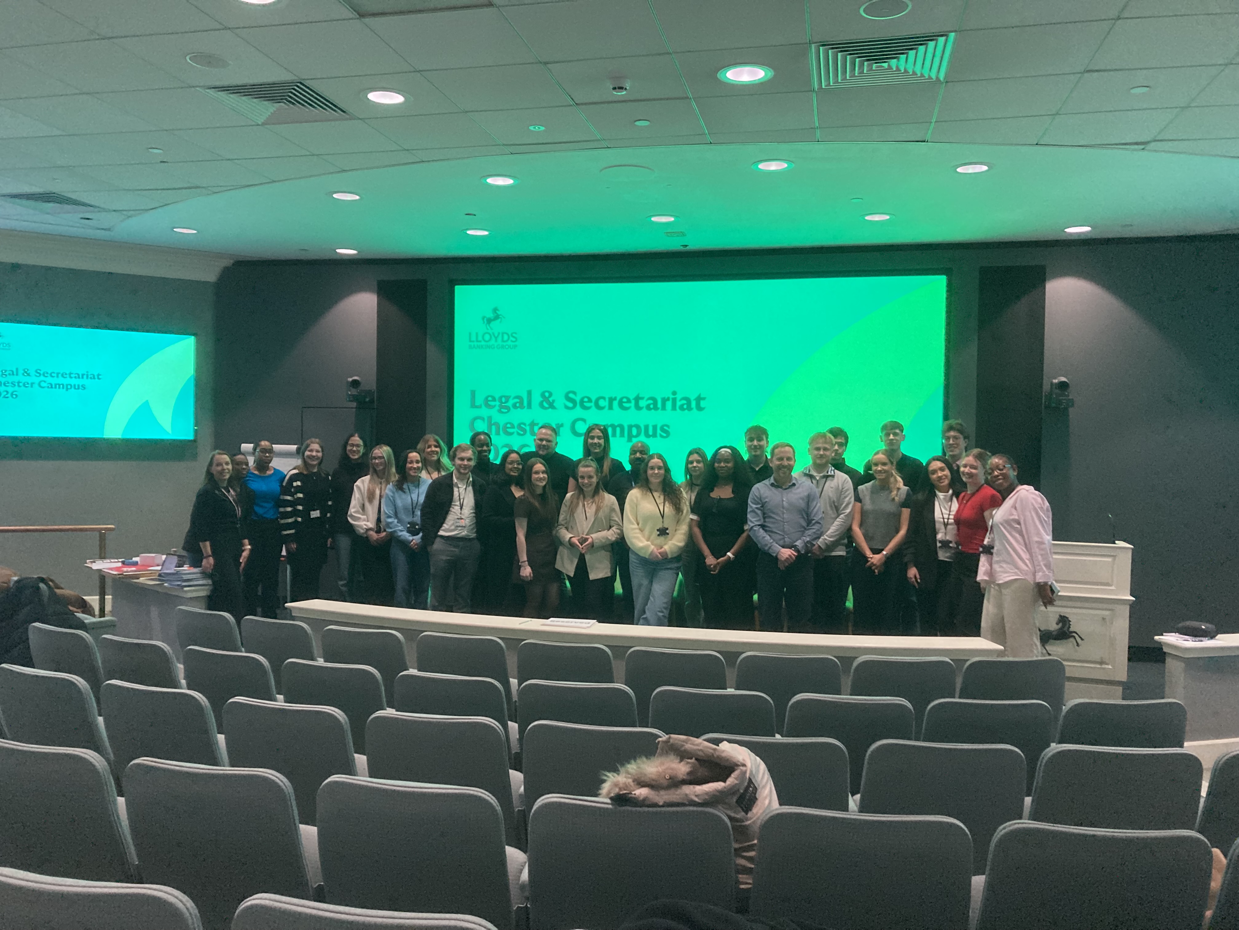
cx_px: 620
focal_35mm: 28
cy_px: 465
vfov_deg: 49.7
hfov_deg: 63.4
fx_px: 1002
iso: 320
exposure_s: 1/40
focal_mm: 3.99
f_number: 1.8
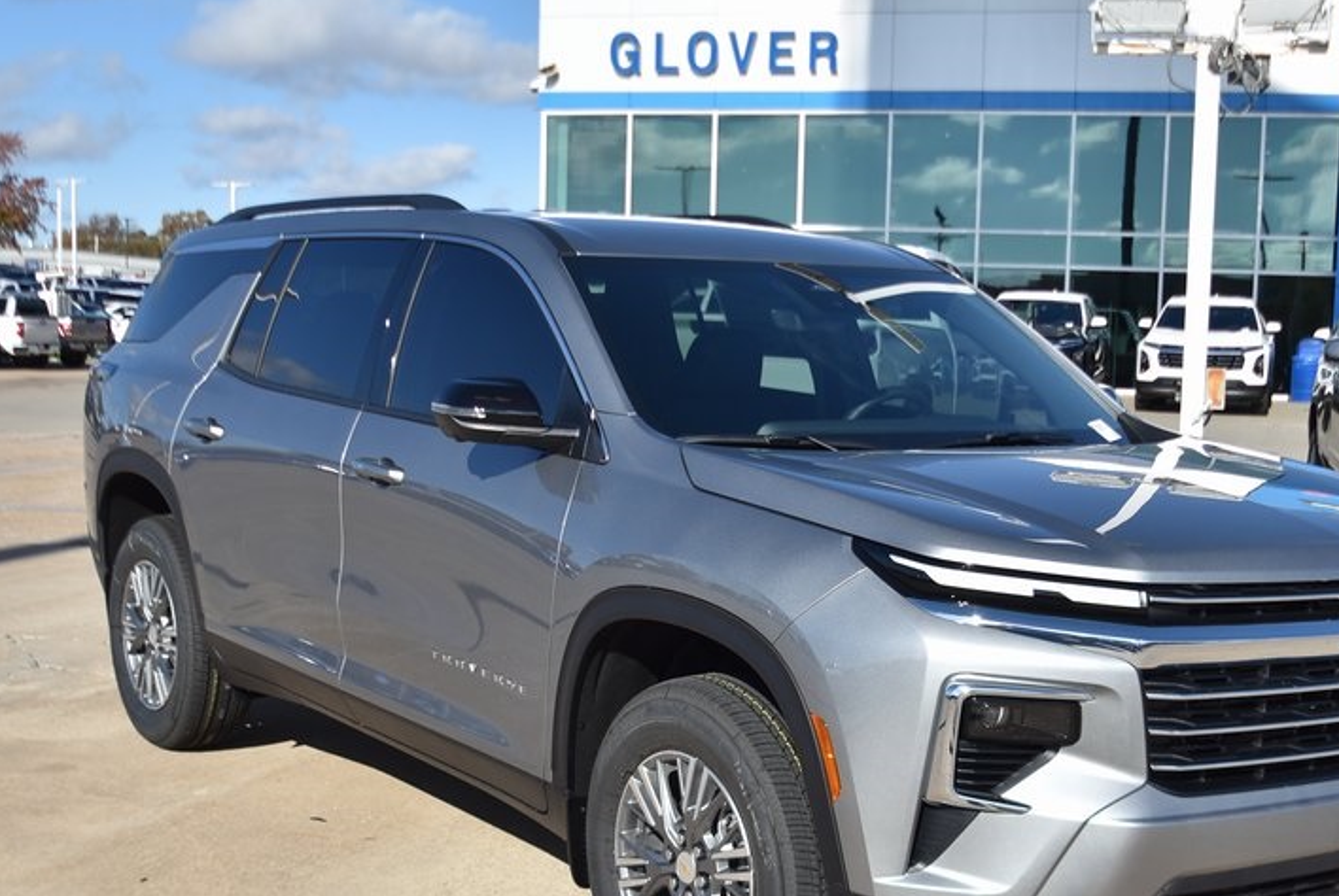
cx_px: 809
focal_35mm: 52
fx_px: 1936
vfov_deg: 26.0
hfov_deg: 38.0
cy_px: 577
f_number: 4.5
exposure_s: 1/800
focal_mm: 24
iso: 100
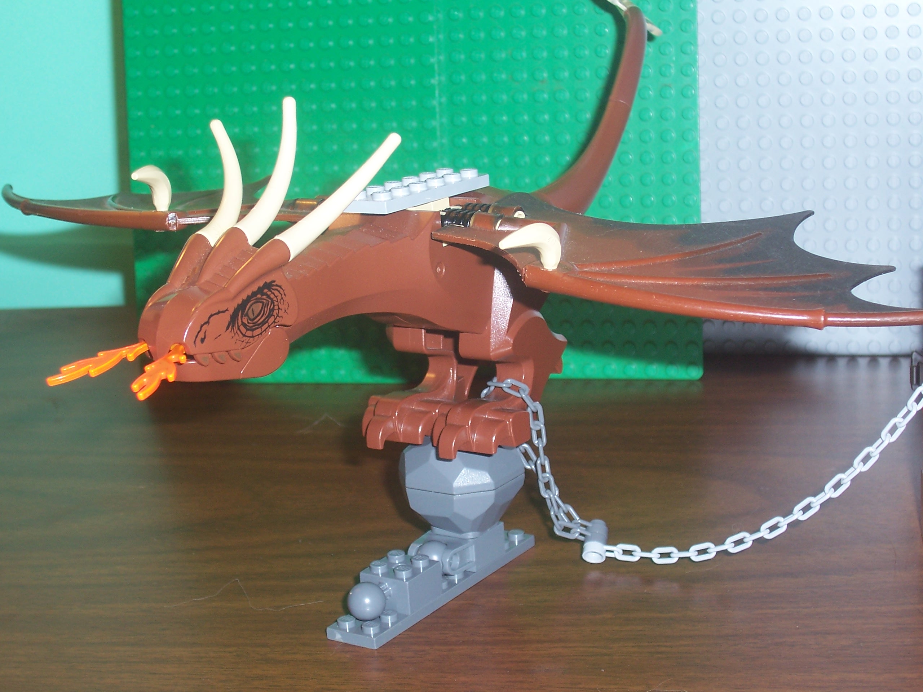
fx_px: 1760
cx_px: 462
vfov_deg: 22.3
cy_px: 346
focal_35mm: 66
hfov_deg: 29.4
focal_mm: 10.8
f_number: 4
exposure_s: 1/90
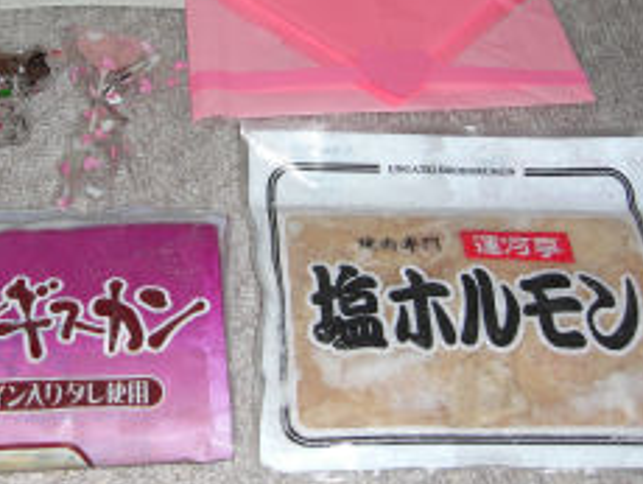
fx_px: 1227
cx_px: 151
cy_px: 106
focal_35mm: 66
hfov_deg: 28.9
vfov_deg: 22.0
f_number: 2.8
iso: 100
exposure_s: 1/60
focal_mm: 7.9
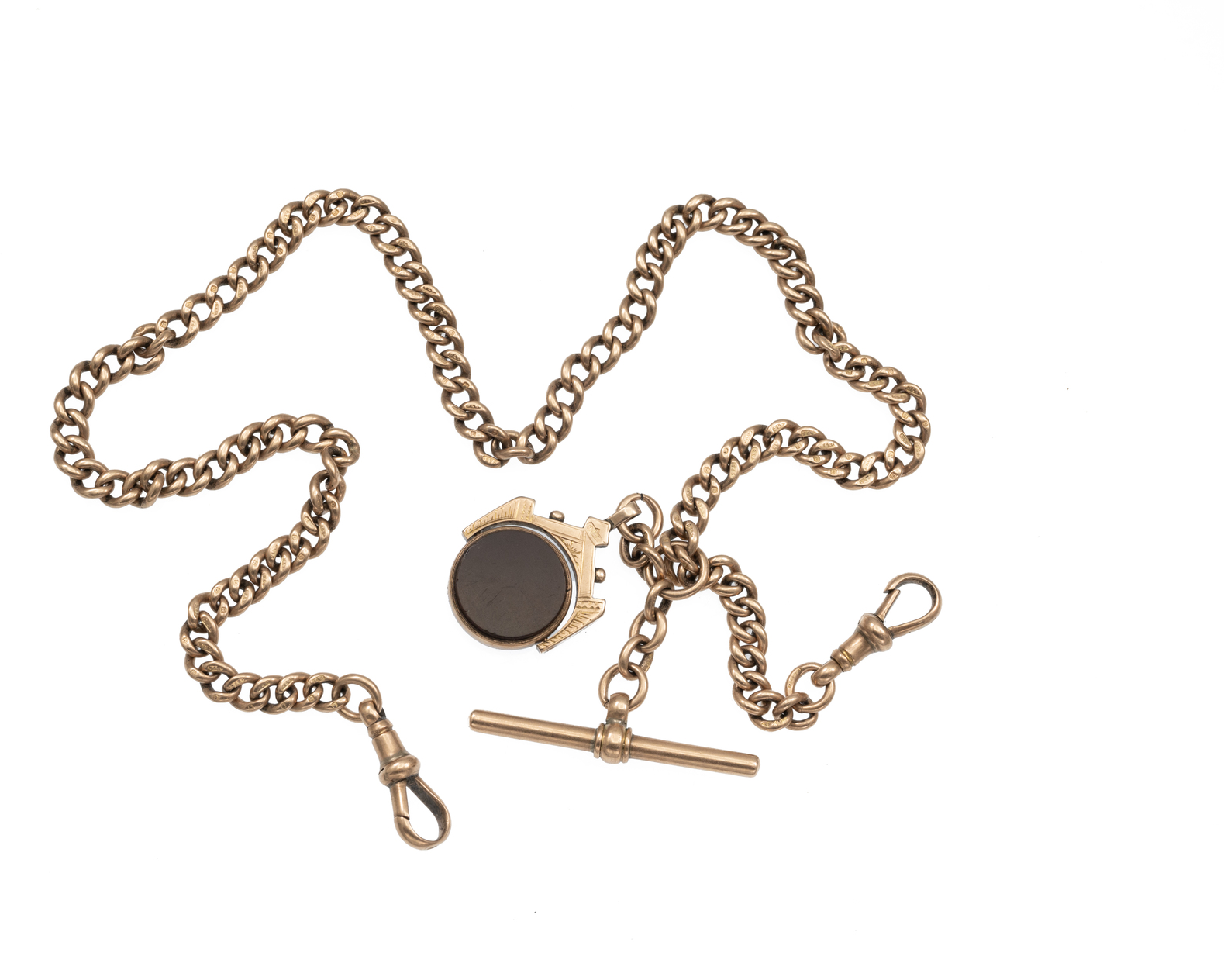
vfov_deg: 26.7
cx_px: 562
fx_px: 2065
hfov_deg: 33.0
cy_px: 488
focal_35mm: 57
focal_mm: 50
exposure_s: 1/125
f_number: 18
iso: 640
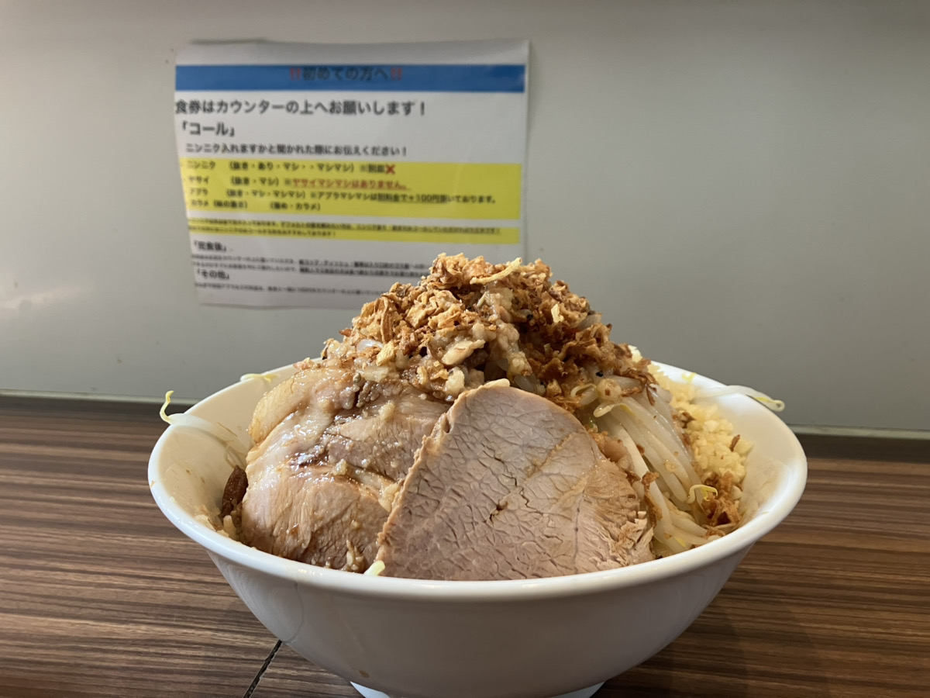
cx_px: 465
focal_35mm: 28
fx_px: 752
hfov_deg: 63.4
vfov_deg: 49.7
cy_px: 349
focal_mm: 3.99
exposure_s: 1/60
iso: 100
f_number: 1.8
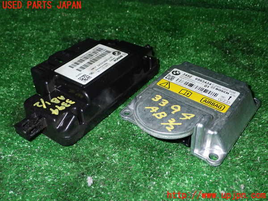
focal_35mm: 38
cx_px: 134
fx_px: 294
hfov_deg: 49.0
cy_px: 100
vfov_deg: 37.7
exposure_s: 1/40
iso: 500
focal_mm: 6.83
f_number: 8
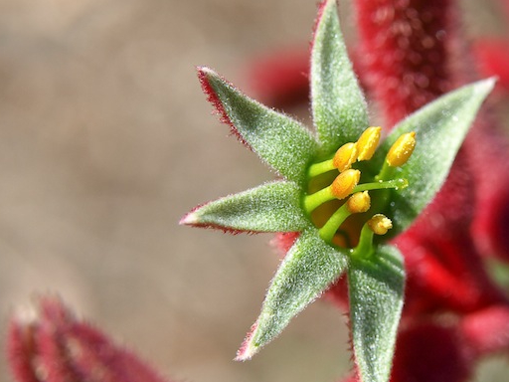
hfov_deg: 11.7
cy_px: 190
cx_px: 363
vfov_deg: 8.8
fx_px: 2470
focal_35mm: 168
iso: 100
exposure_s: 1/160
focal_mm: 42
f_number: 8
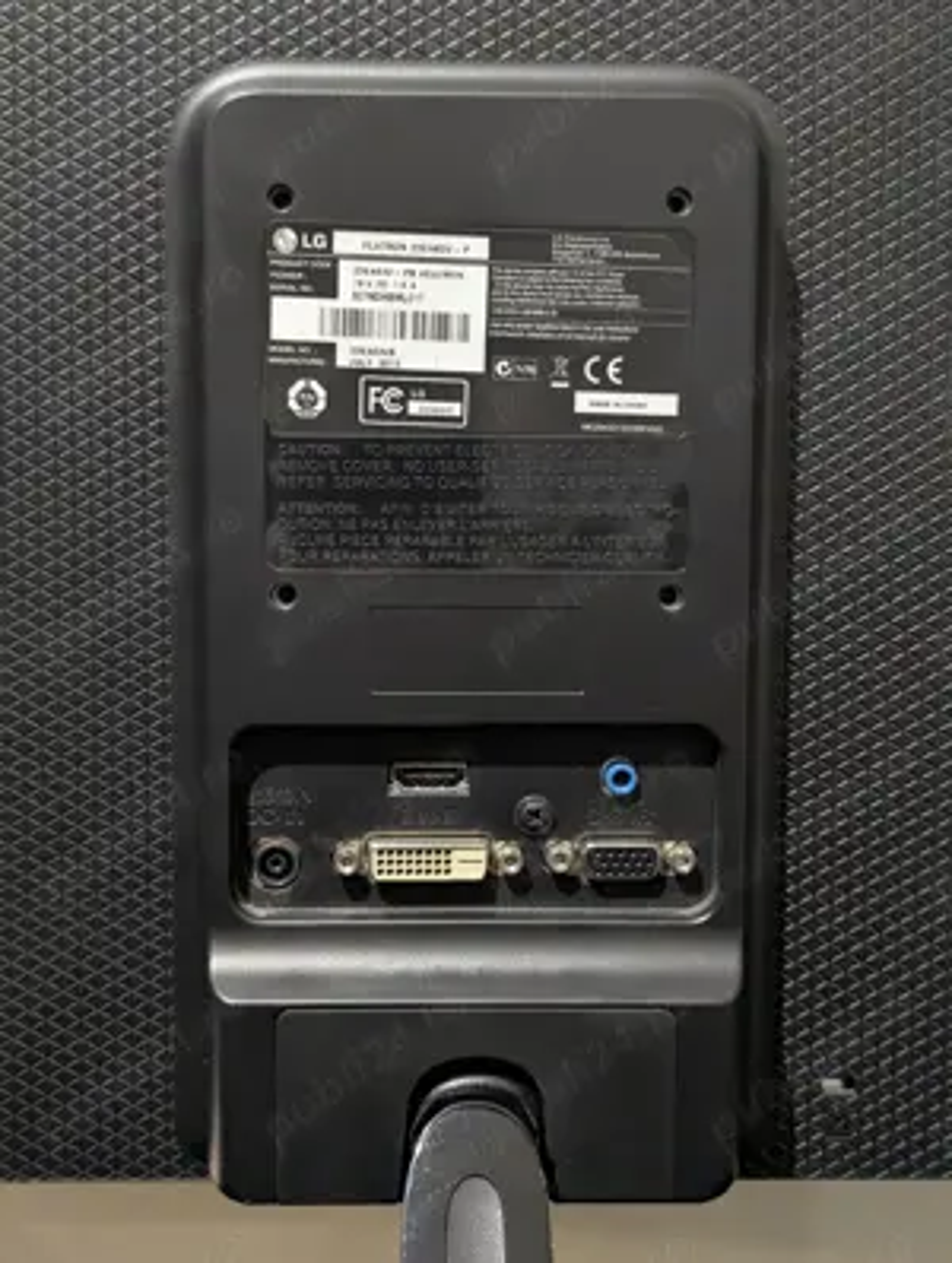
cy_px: 632
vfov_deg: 39.6
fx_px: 1754
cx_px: 476
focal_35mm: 48
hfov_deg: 30.4
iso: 501
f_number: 1.85
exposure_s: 1/23.8
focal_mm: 6.81
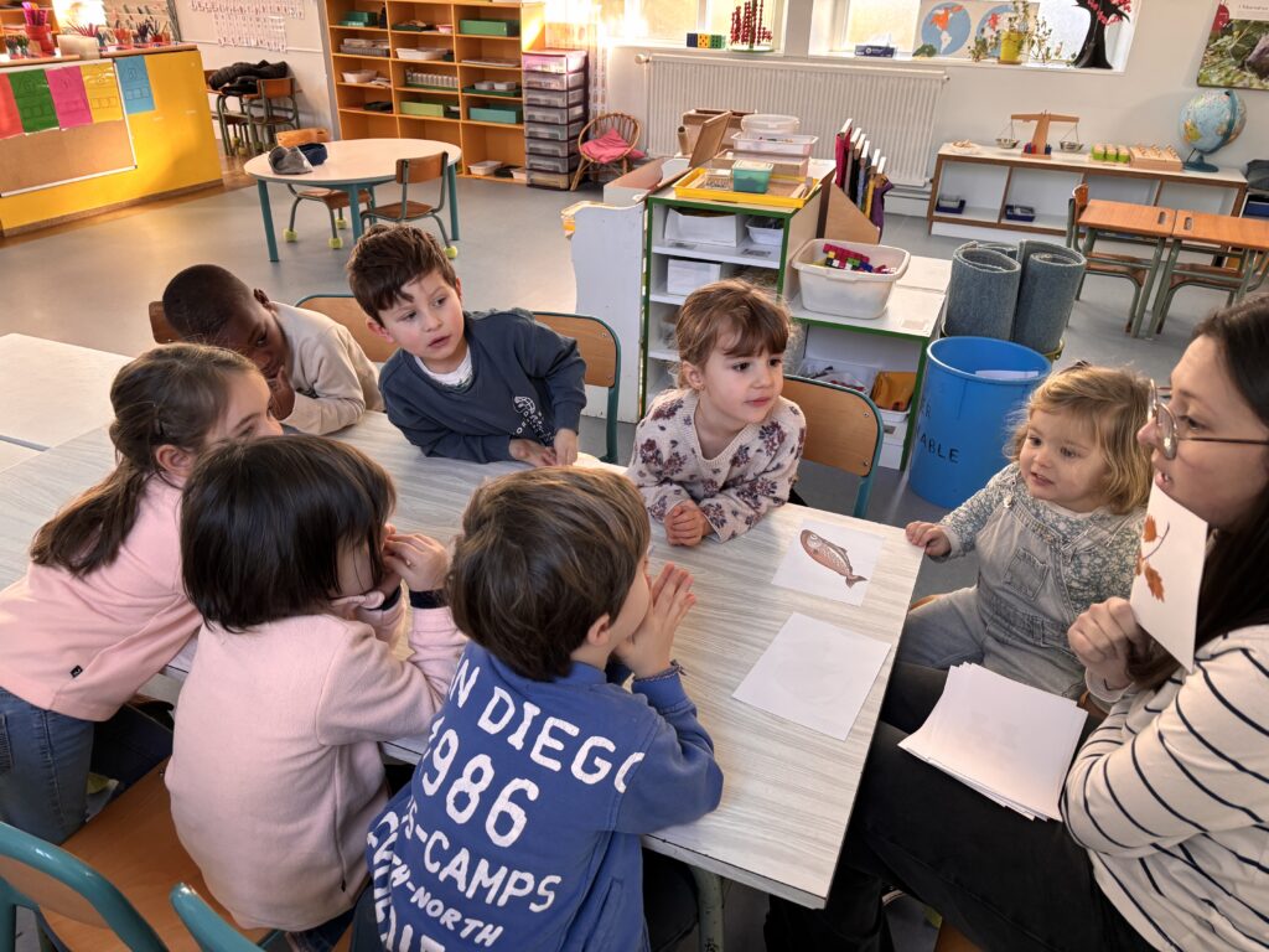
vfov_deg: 53.1
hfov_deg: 67.3
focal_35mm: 26
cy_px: 476
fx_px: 953
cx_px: 634
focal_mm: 5.96
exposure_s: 1/65
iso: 125
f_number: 1.6
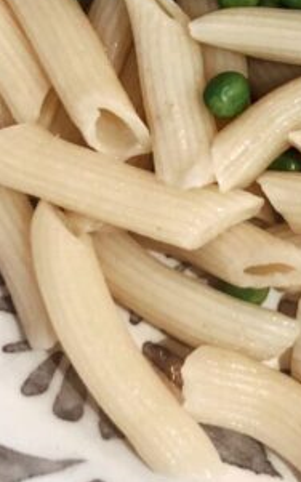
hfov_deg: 12.7
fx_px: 1326
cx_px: 320
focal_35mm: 101
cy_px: -24
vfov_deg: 19.8
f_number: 1.8
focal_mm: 4
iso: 50
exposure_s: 1/15
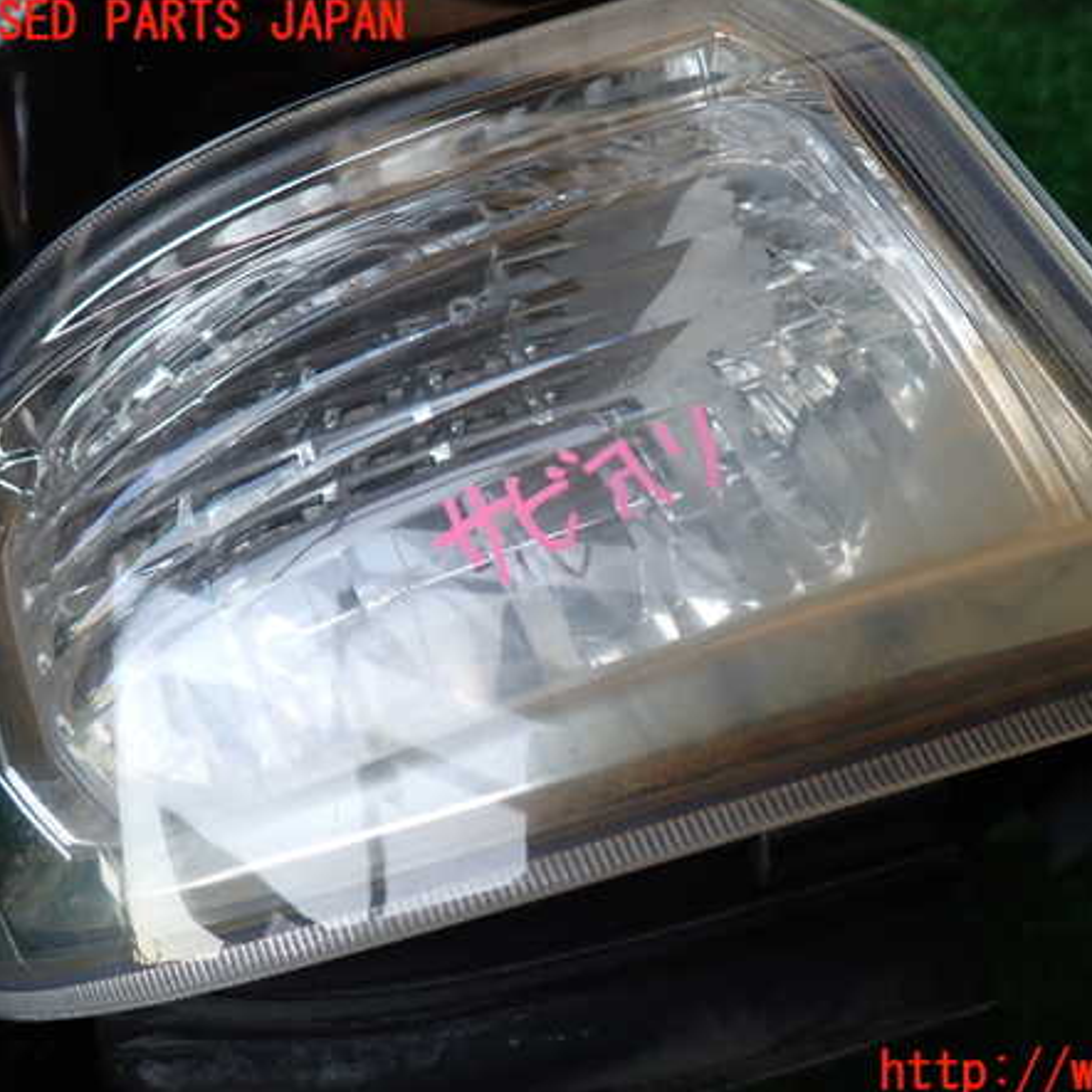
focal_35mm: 30
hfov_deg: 53.3
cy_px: 548
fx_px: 1071
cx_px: 697
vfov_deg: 54.0
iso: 200
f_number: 2
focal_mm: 4.5
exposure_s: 1/40
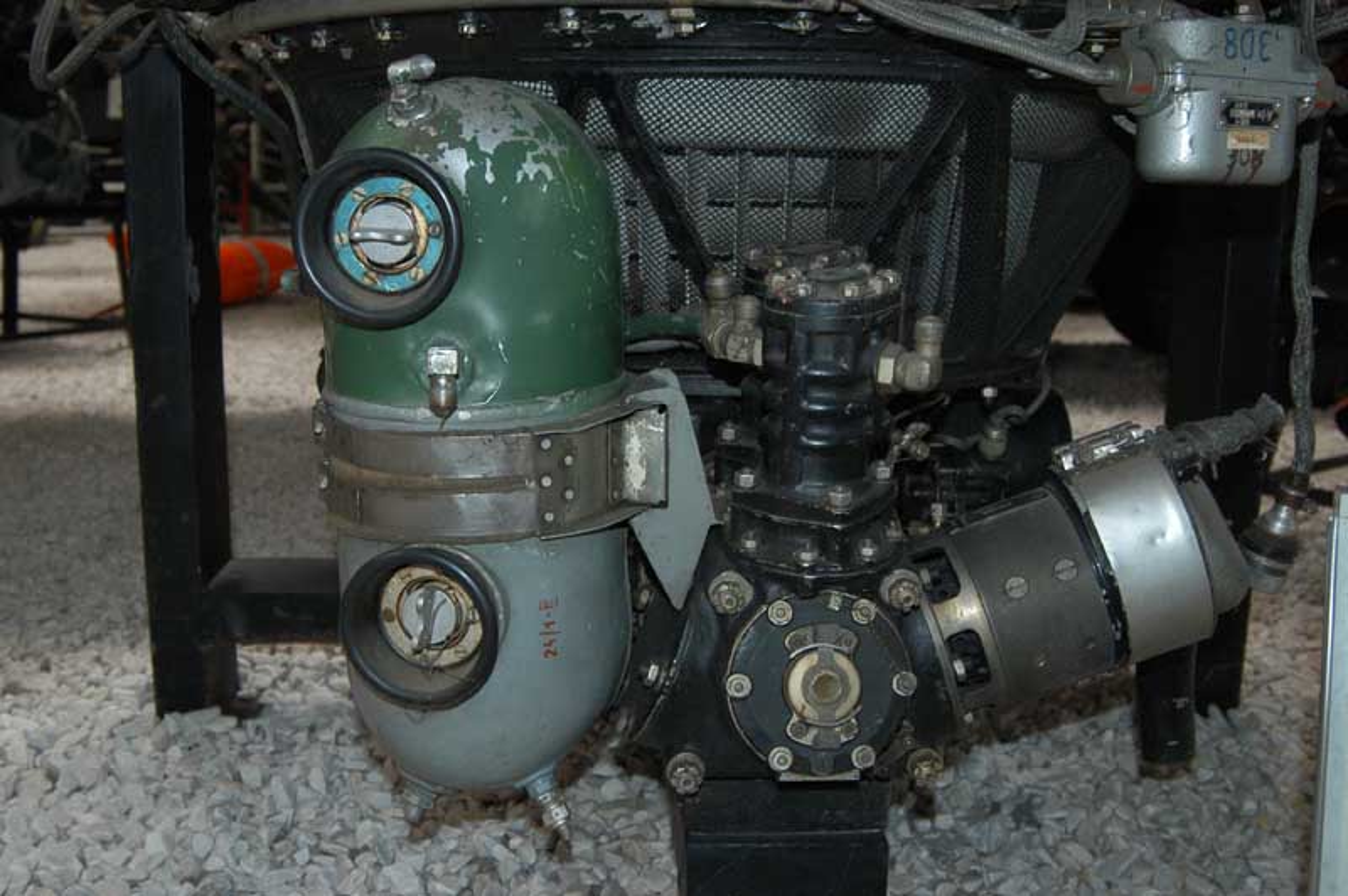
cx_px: 674
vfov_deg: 36.8
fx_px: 1347
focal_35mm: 36
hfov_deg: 53.2
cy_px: 448
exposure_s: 1/60
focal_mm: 24
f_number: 5
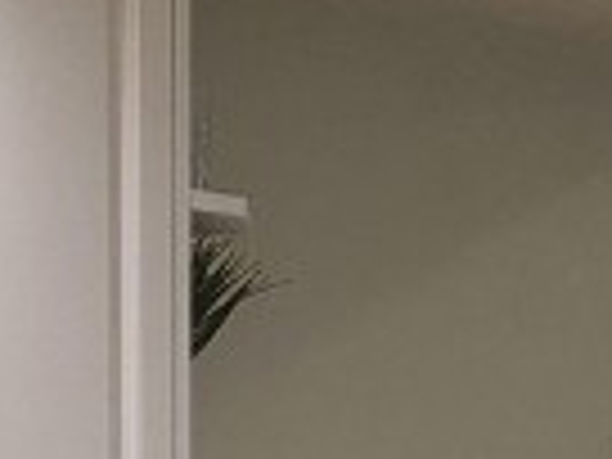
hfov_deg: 10.5
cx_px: 490
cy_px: 904
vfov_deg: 7.6
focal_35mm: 188
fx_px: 3324
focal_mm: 3.08
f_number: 2
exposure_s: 1/120
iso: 64
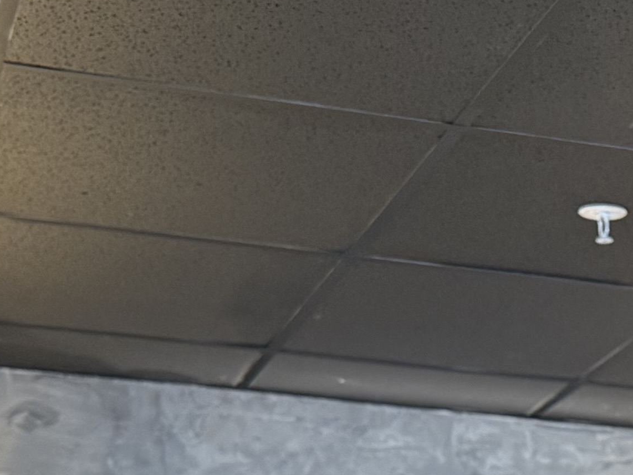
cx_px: 734
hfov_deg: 15.9
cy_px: 994
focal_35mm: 120
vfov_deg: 11.1
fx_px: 2195
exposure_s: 1/60
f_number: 1.78
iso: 160
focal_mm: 6.76
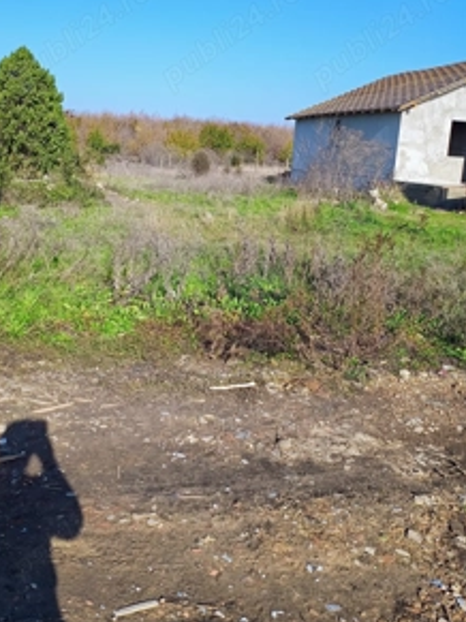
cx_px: 156
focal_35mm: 33
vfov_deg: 54.7
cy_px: 233
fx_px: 593
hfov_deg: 42.4
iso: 103
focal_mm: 5.89
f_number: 1.4
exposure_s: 1/1894
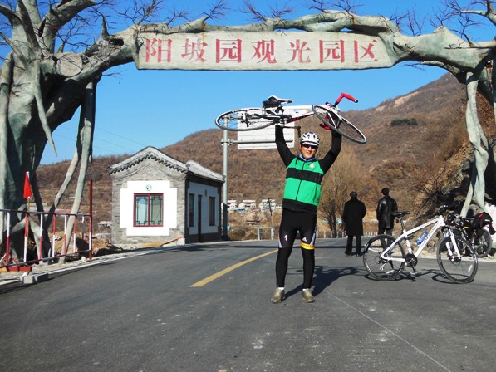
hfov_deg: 44.5
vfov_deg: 34.3
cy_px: 167
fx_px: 602
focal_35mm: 42
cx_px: 304
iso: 125
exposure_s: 1/1250
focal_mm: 6
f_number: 3.9
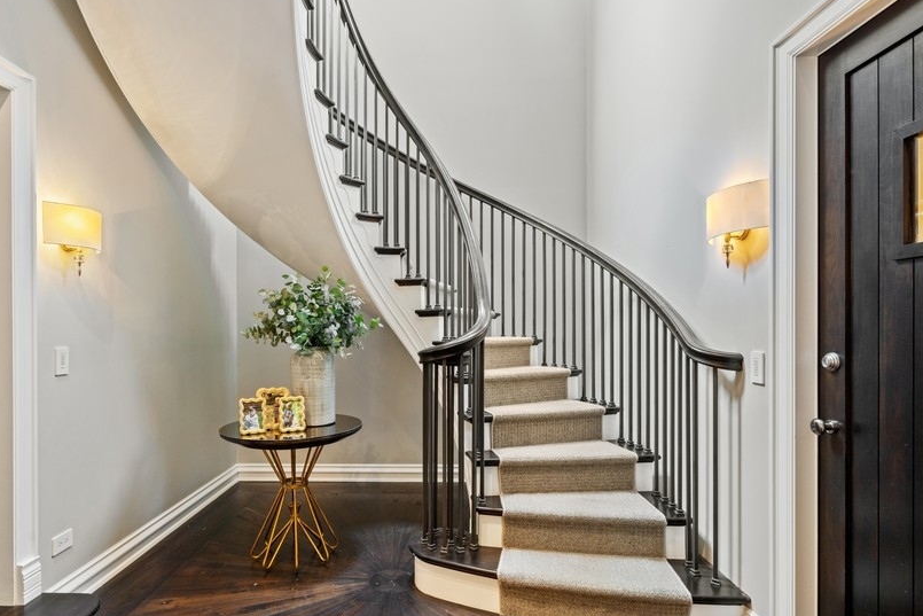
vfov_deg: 64.5
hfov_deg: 86.7
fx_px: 487
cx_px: 421
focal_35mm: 19
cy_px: 328
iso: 320
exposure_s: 1/4
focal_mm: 17
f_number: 8
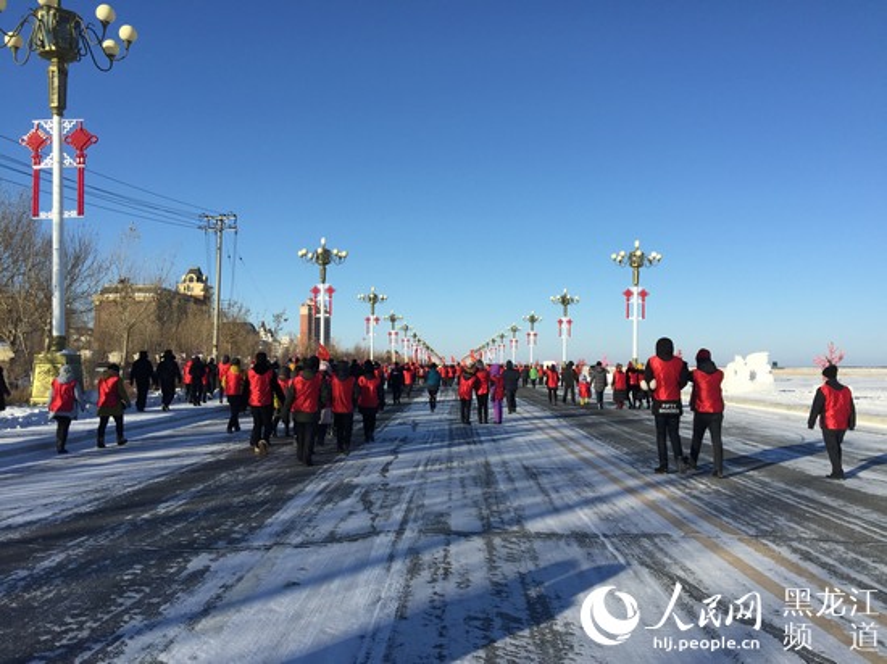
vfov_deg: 48.2
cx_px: 444
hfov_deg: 61.7
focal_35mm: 29
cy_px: 332
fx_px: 743
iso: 32
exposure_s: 1/2326
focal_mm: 4.15
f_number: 2.2
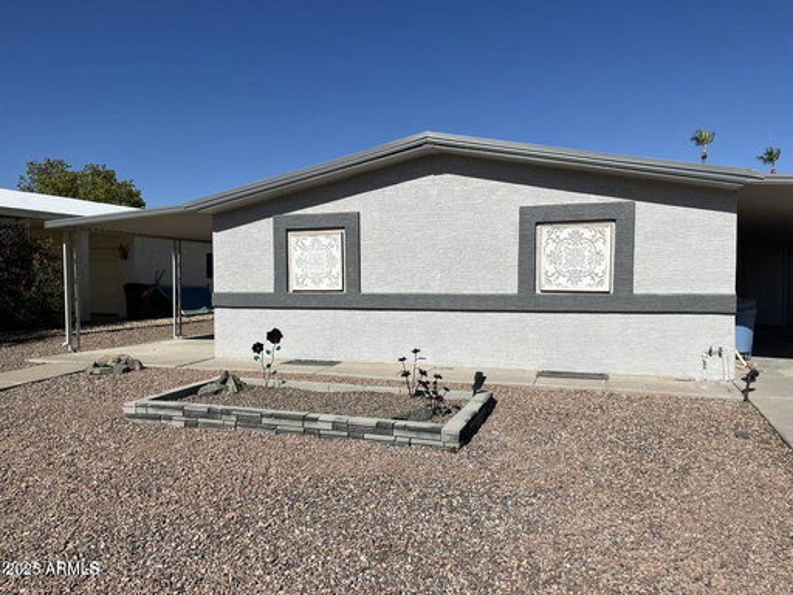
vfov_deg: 53.1
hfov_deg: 67.3
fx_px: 596
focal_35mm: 26
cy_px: 298
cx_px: 396
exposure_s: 1/9091
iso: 50
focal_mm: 5.1
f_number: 1.6
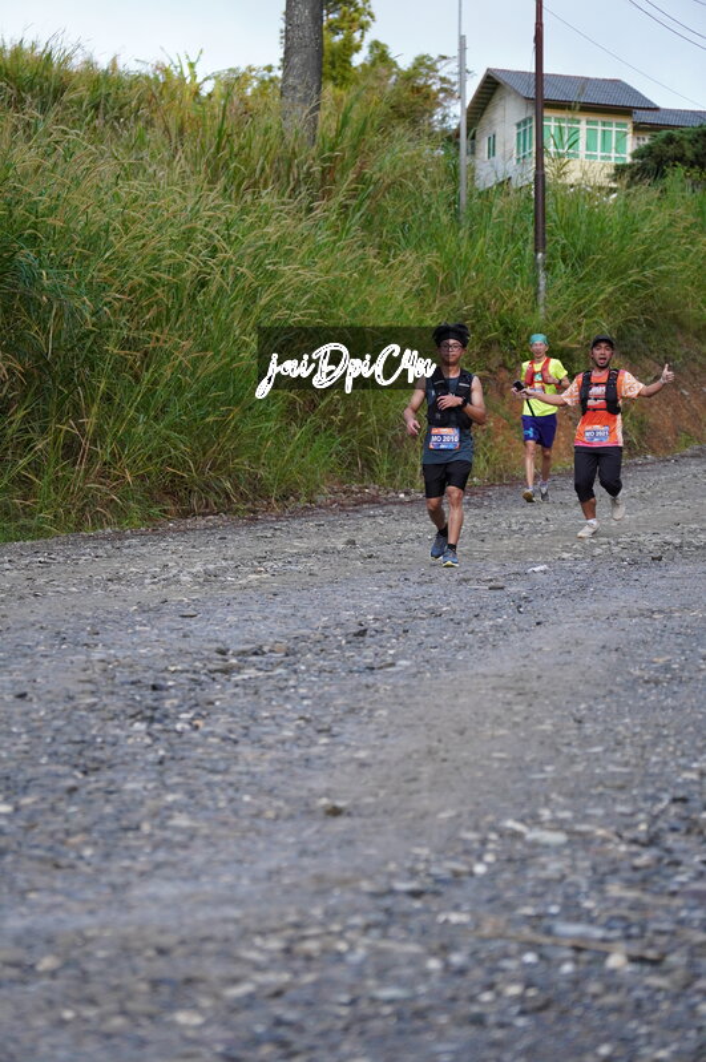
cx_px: 353
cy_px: 531
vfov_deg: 20.0
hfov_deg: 13.4
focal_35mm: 102
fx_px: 3007
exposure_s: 1/500
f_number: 2.8
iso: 1000
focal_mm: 68
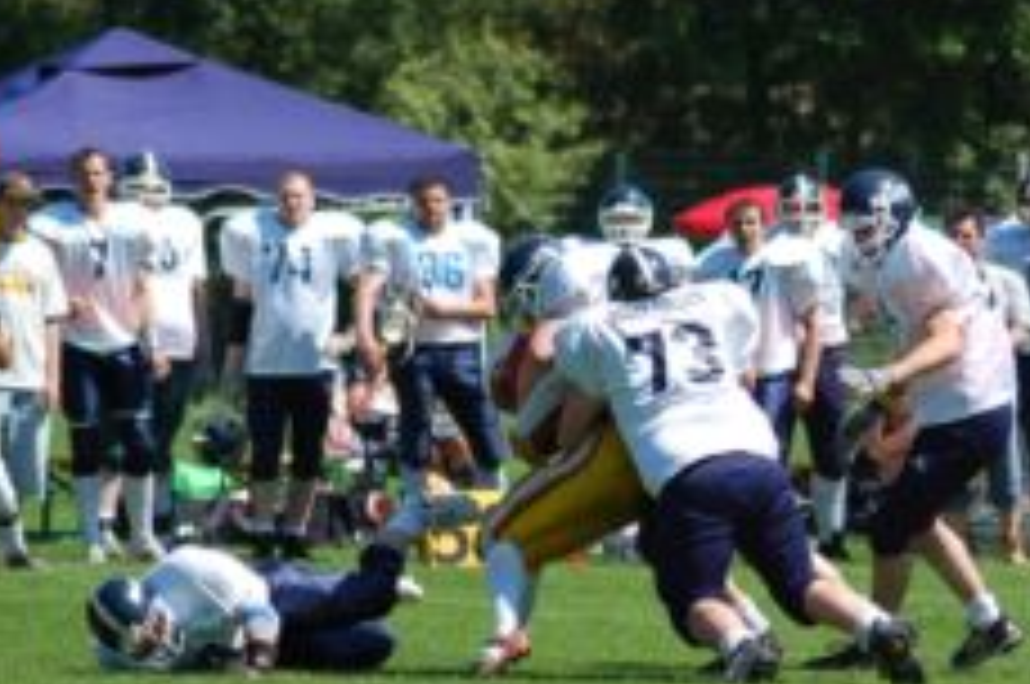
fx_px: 11428
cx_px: 614
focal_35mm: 400
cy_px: 468
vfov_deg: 3.4
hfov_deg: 5.2
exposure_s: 1/1000
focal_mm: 135
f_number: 4.5
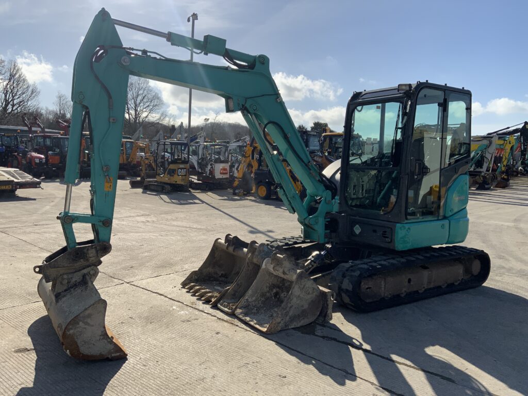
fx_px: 442
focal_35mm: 29
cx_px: 264
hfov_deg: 61.7
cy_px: 198
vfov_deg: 48.2
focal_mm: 3
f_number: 1.8
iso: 20
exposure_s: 1/3322
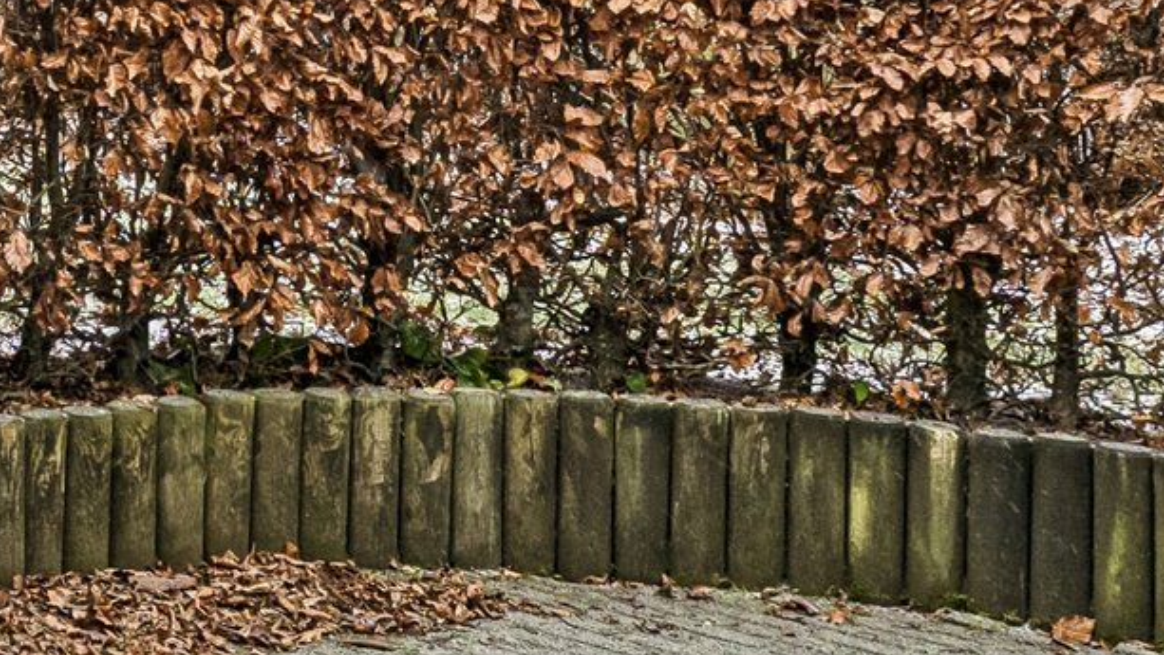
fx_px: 2610
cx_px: -361
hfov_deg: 22.4
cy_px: -150
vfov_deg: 13.9
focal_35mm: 85
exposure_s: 1/100
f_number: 8
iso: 640
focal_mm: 16.5
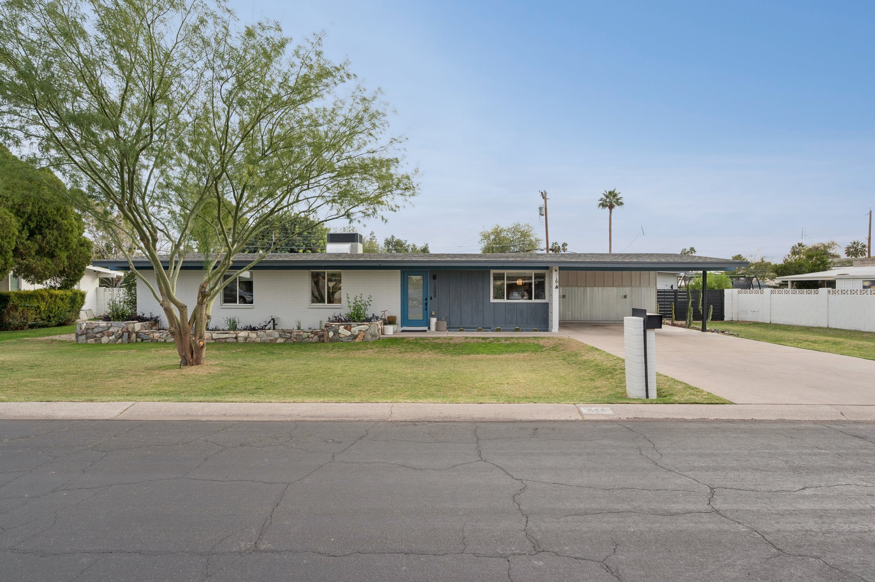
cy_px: 291
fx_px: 449
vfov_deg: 65.9
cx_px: 438
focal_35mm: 18
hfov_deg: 88.5
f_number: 8
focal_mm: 18.5
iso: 320
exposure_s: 1/250
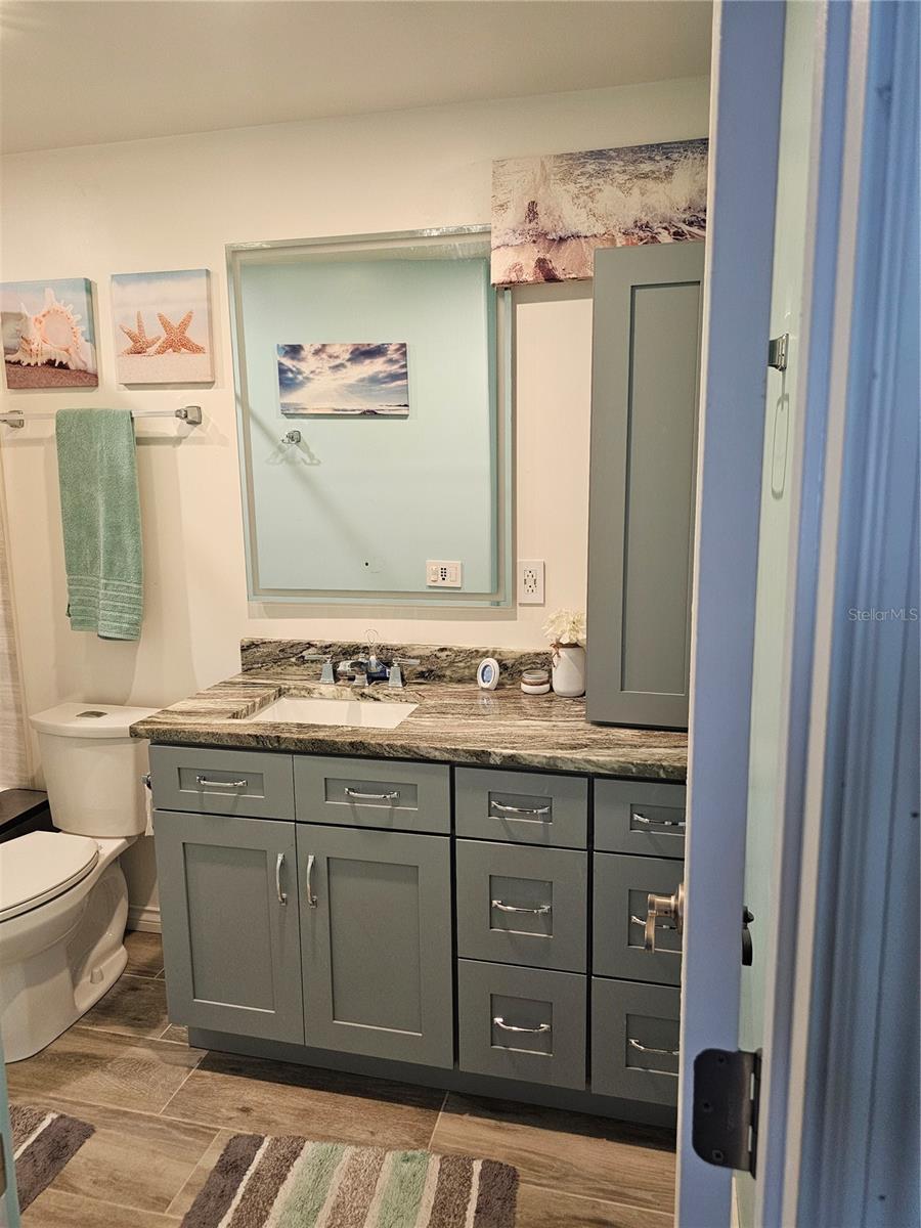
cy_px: 614
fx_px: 816
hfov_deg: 58.9
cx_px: 460
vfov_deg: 73.9
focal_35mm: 23
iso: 640
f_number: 1.7
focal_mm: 6.3
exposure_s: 1/120
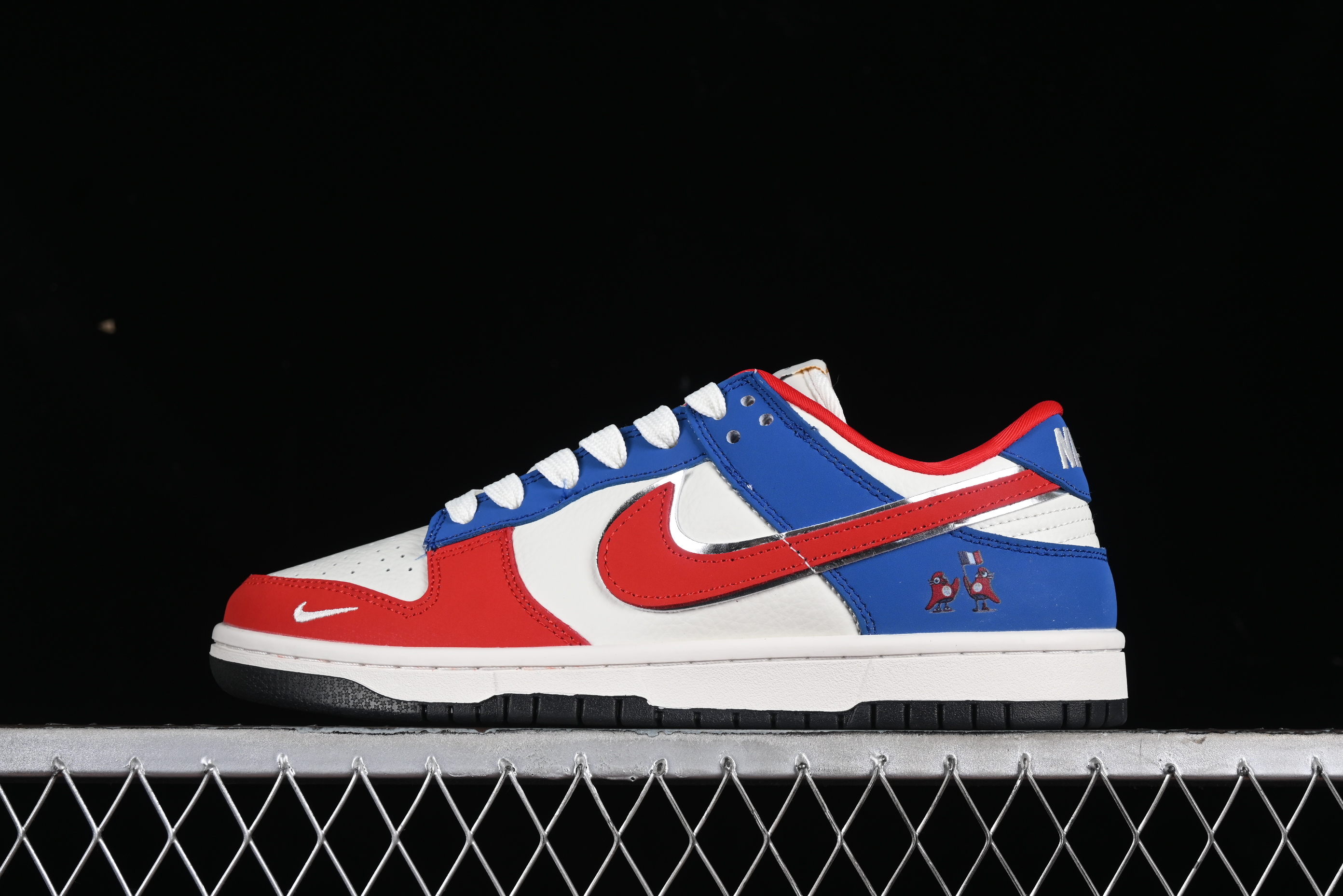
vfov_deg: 18.2
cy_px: 448
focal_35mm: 75
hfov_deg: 27.0
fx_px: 2798
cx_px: 672
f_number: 8
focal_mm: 50
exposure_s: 1/80
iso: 160
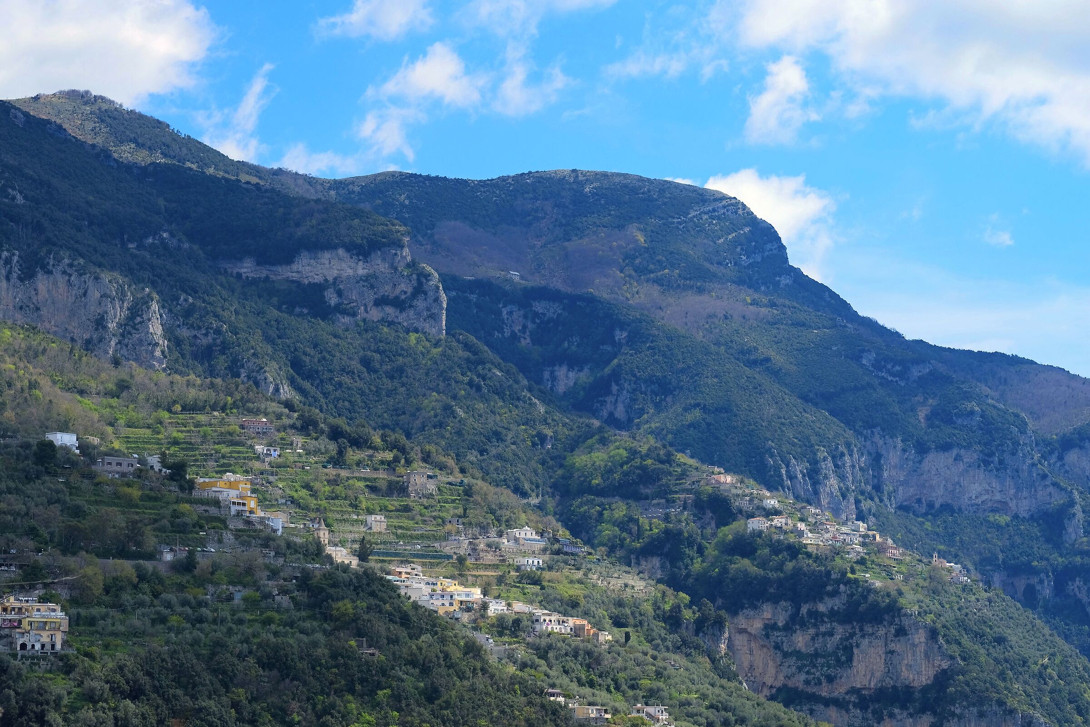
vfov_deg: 16.3
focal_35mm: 84
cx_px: 545
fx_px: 2543
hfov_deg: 24.2
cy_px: 364
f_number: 5.6
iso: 200
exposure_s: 1/900
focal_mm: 56
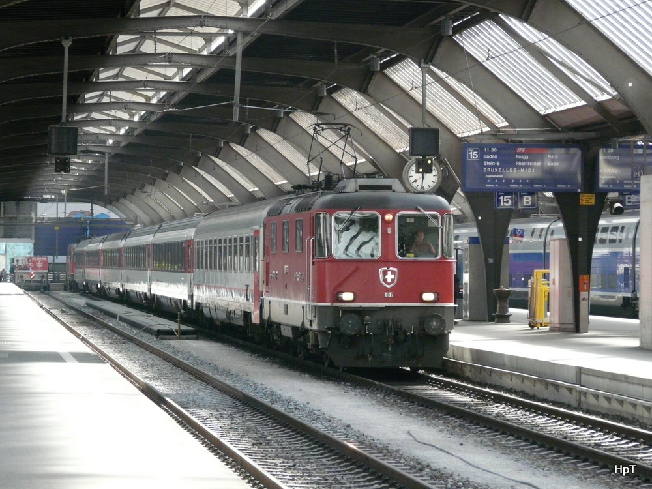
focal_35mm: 168
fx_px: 3164
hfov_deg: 11.8
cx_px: 326
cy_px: 244
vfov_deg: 8.8
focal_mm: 27.6
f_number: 3.6
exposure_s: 1/250
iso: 500
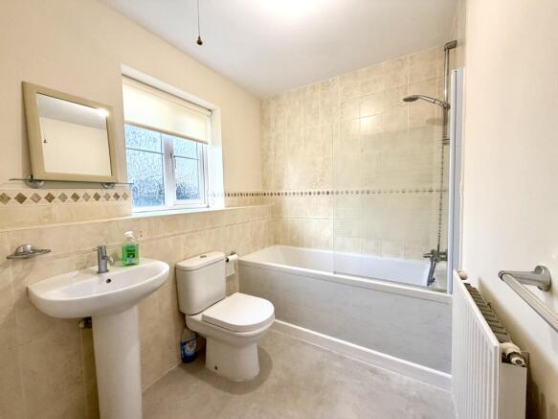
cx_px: 279
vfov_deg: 85.7
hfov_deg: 102.1
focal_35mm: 14
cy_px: 210
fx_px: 226
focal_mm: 2.22
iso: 250
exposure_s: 1/121
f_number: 2.2
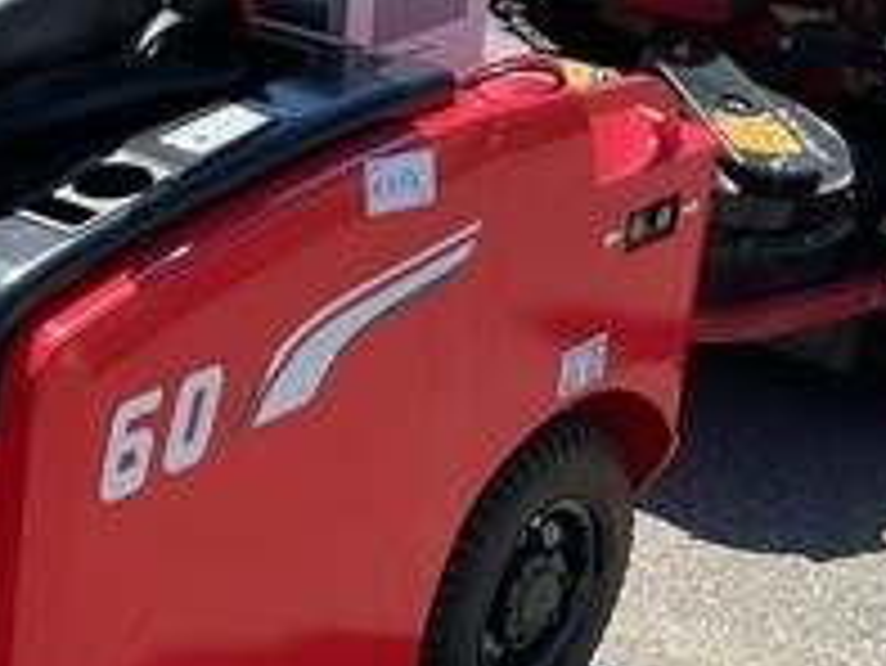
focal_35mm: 94
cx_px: -130
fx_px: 2407
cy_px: 356
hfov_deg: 19.8
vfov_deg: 15.7
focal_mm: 3
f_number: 1.8
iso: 16
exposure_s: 1/792
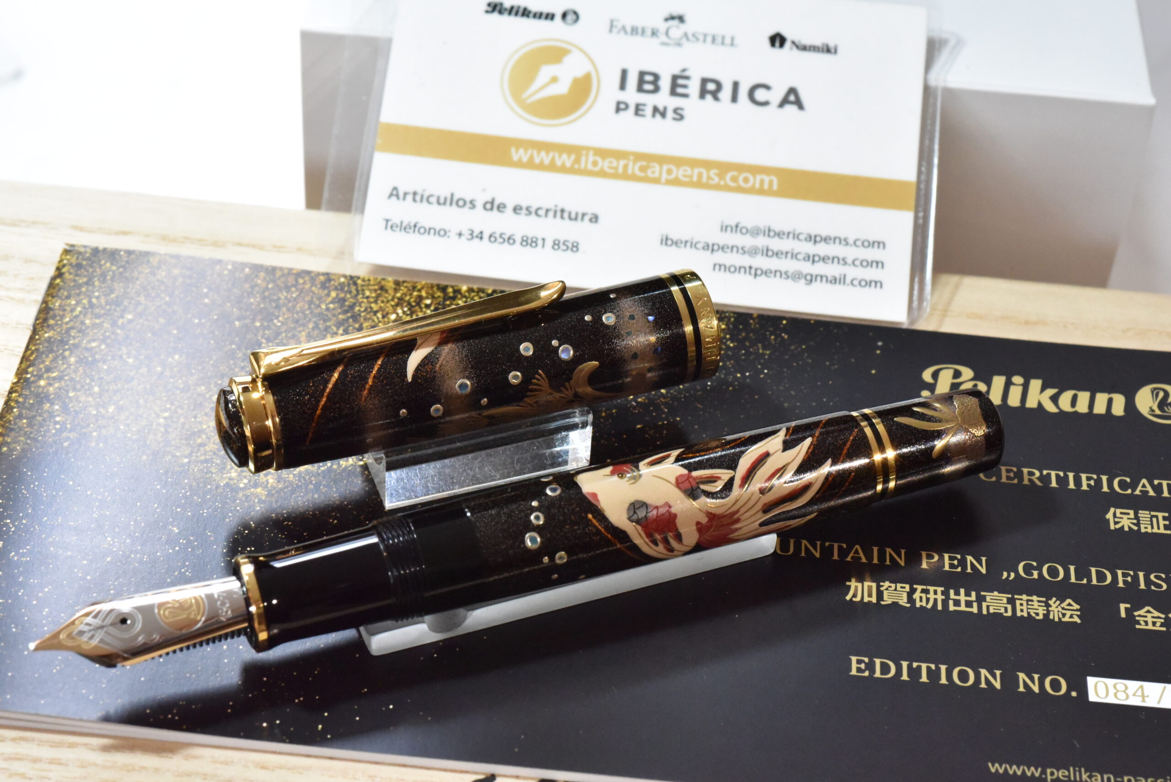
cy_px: 391
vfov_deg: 22.6
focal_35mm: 60
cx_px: 586
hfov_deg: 33.4
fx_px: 1952
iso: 12800
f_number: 20
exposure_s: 1/80
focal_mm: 60
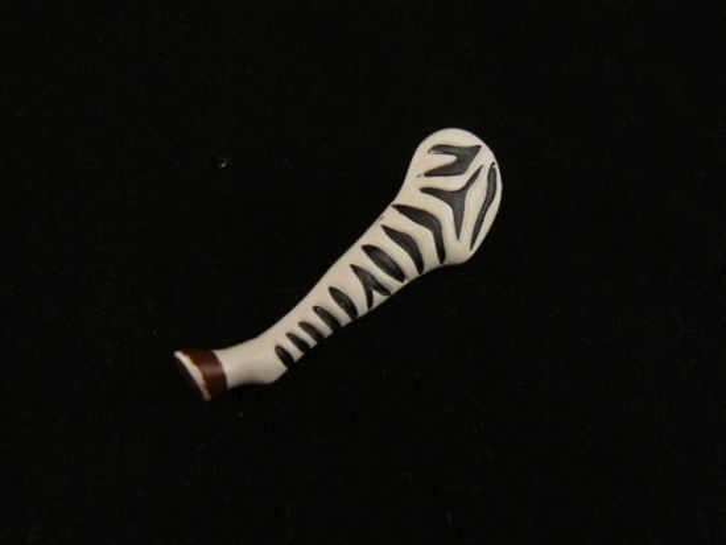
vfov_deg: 39.7
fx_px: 755
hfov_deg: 51.3
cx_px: 363
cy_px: 272
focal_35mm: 36
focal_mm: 6
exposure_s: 1/15
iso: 160
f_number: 4
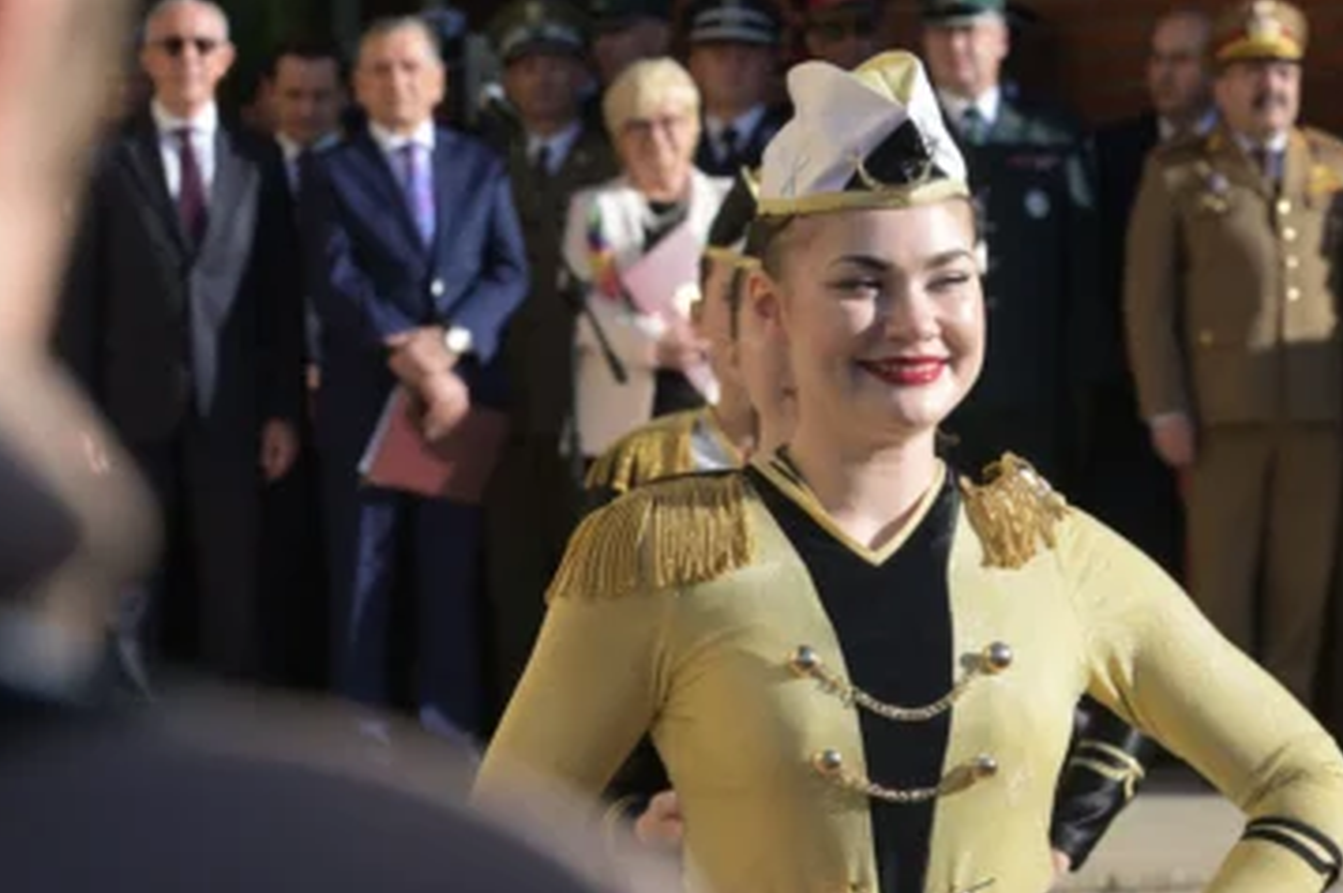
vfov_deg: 9.1
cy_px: 439
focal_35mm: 151
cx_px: 634
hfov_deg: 13.6
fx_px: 5628
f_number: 9
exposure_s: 1/1250
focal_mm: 120
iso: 800
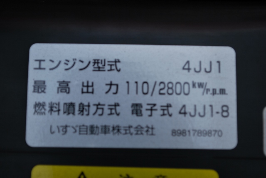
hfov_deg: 24.6
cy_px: 89
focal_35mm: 82
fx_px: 610
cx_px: 133
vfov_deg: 16.6
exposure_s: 1/160
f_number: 6.3
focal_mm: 55
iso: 100
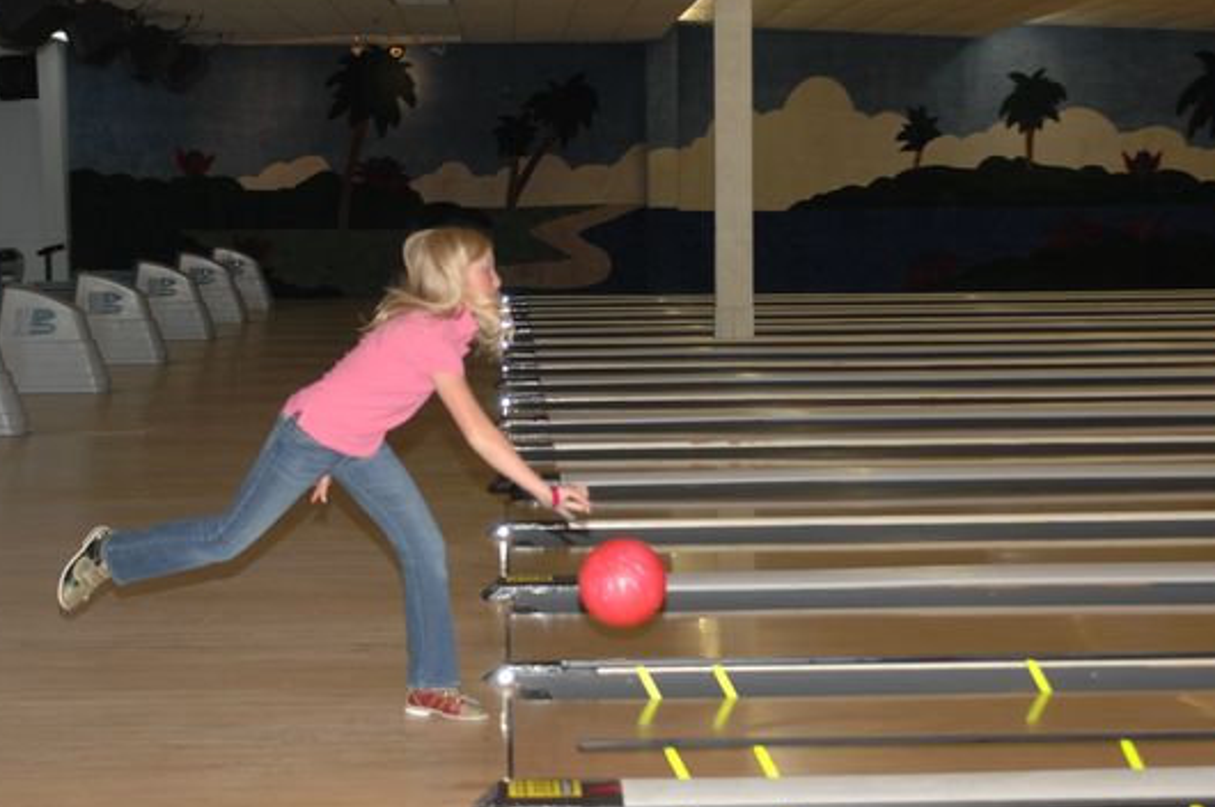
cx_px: 589
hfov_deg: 23.4
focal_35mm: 87
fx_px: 2933
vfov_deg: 15.7
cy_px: 441
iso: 400
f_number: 4.2
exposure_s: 1/125
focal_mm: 48
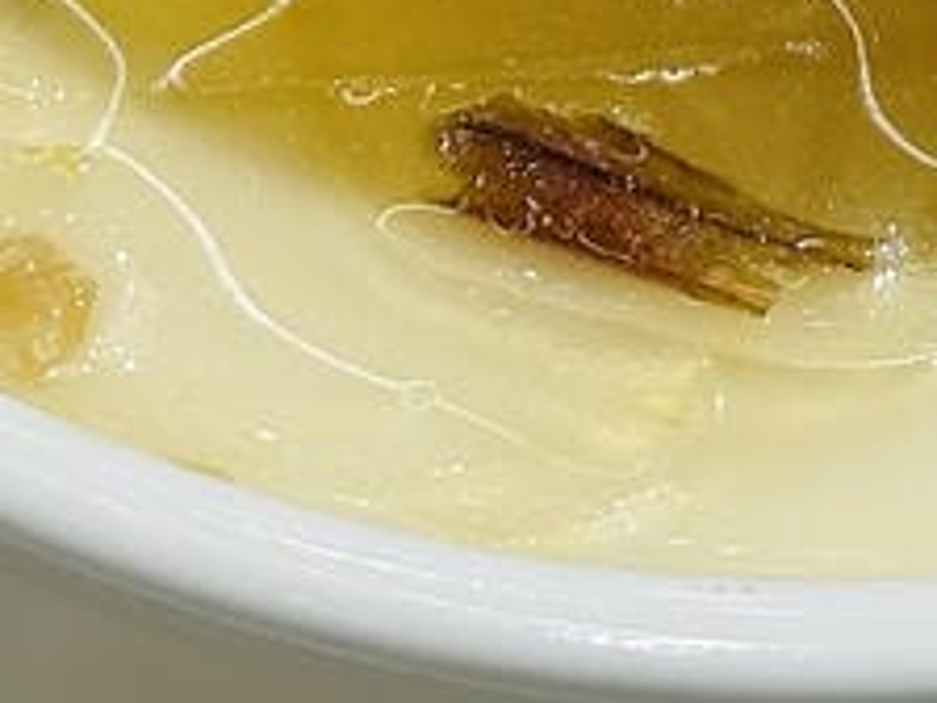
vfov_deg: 5.5
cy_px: -1088
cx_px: 904
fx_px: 6957
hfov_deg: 7.7
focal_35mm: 257
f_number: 1.78
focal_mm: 6.86
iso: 80
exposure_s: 1/162
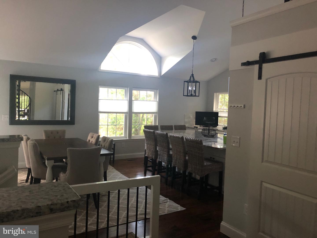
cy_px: 119
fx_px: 256
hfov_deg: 63.4
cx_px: 158
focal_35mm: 28
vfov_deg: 49.7
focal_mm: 3.99
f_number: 1.8
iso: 100
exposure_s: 1/7
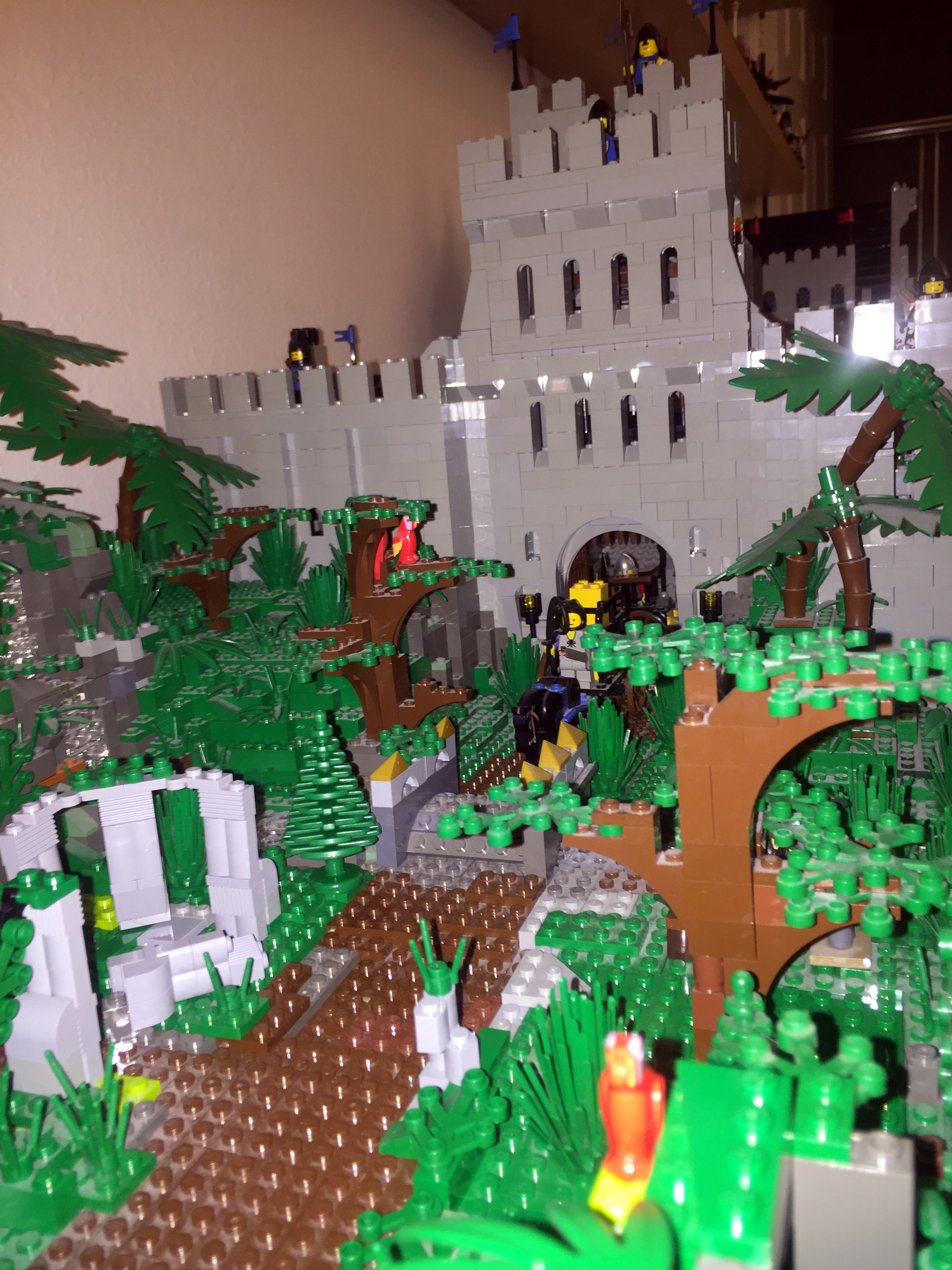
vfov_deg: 61.7
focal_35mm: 29
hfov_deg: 48.2
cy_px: 635
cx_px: 476
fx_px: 1063
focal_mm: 4.15
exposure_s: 1/20
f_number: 2.2
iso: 50
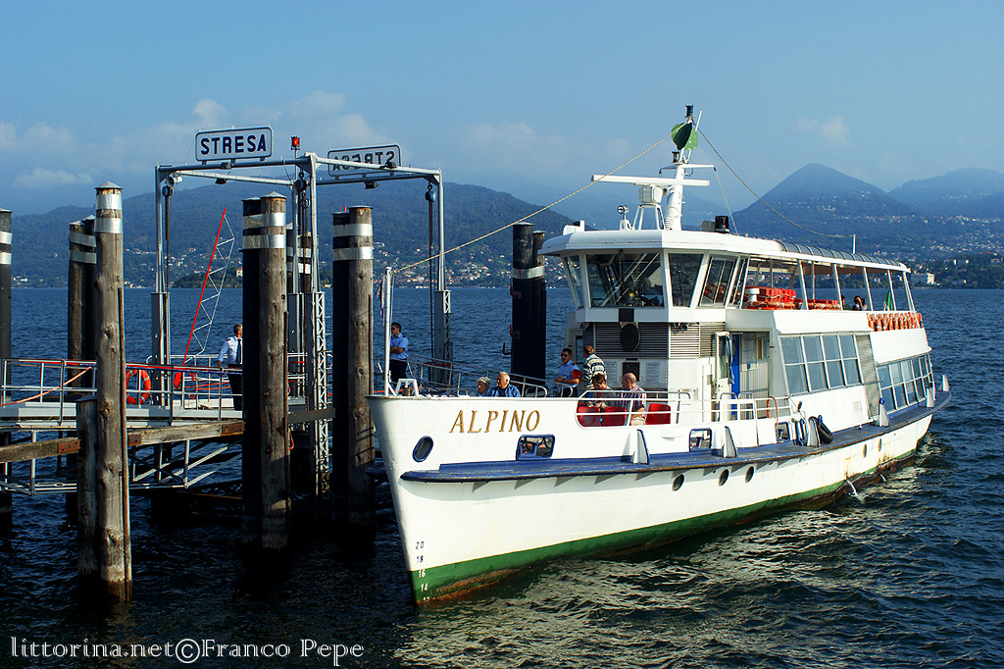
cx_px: 502
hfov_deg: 37.9
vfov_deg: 25.7
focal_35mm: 52
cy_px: 334
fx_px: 1464
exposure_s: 1/500
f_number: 8
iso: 200
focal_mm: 35
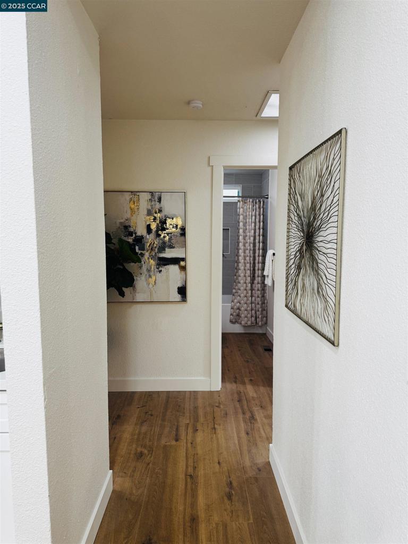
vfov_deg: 71.6
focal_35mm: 24
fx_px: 377
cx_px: 204
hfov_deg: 56.8
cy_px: 272
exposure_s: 1/60
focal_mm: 6.76
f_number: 1.78
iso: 125
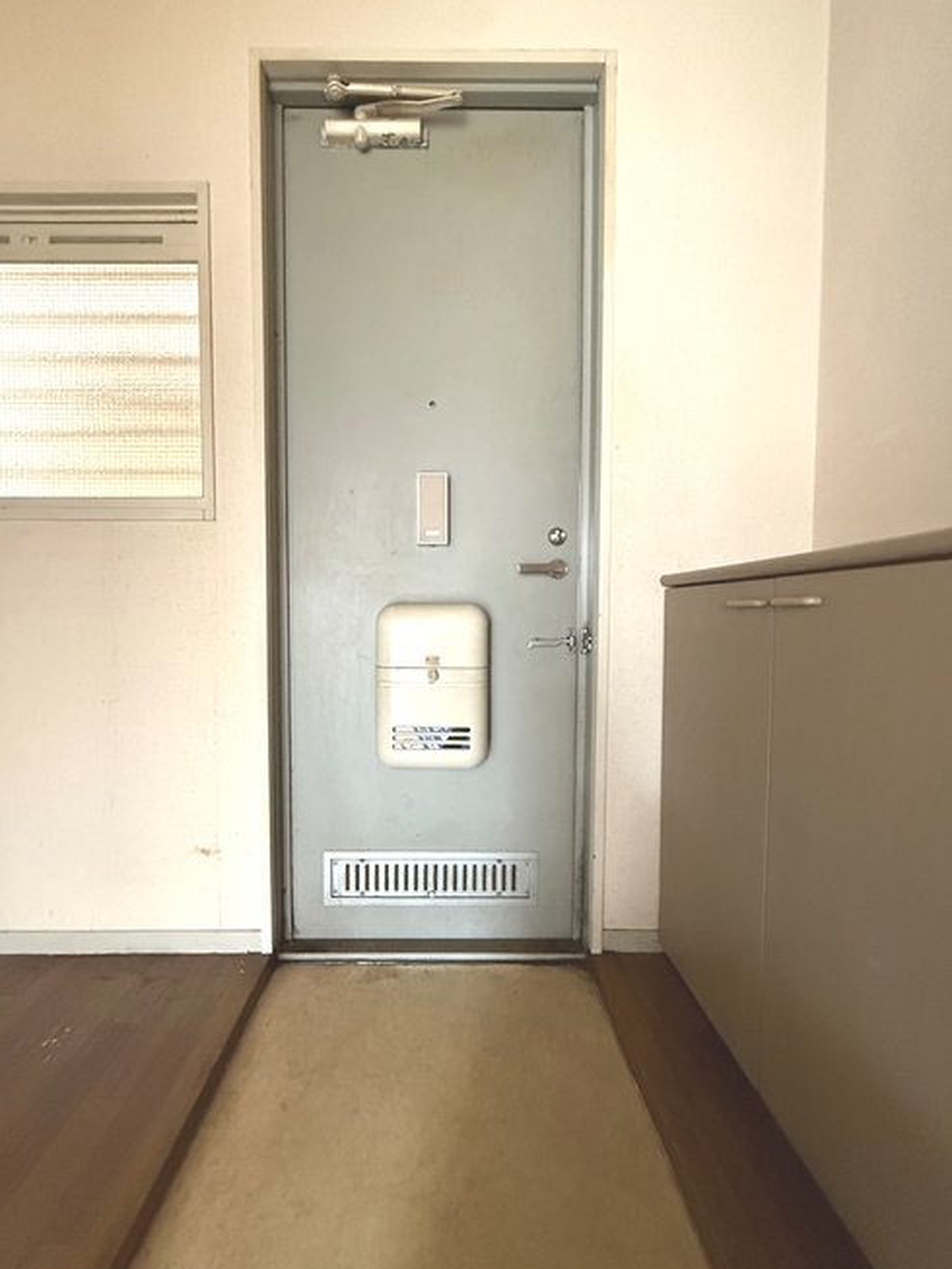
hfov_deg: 81.7
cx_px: 444
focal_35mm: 15
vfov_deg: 98.2
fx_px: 550
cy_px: 641
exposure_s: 1/60
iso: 640
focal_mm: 2.22
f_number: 2.2
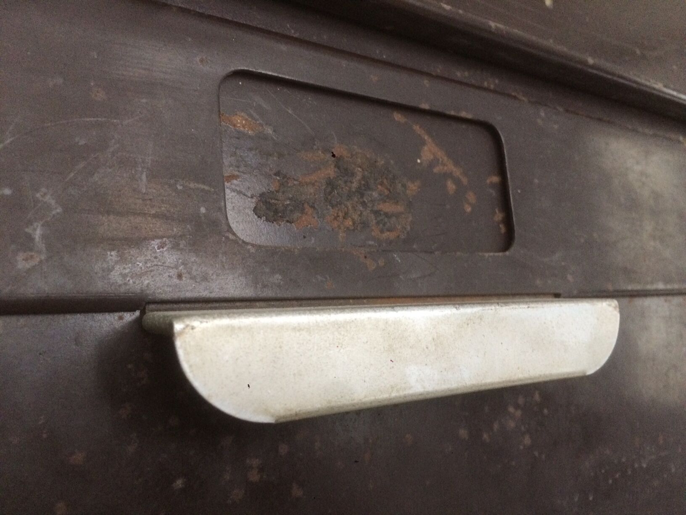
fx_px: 575
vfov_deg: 48.2
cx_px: 343
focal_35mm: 29
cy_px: 258
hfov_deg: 61.7
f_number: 2.2
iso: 320
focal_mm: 4.15
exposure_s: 1/33
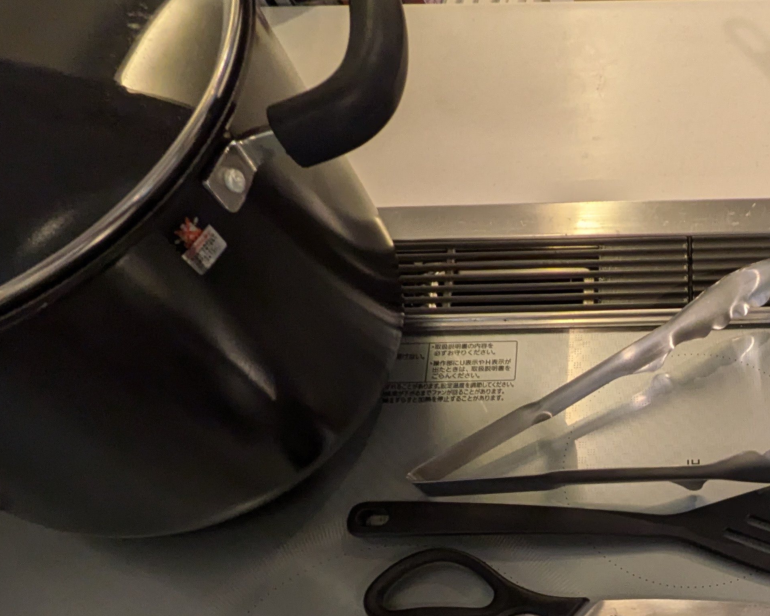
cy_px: 588
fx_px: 752
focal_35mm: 33
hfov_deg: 47.1
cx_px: 733
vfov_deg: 40.1
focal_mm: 1.83
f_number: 2.2
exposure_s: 1/40
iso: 205
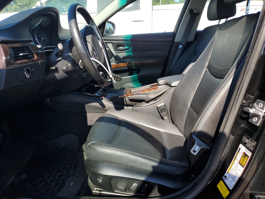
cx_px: 132
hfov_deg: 67.3
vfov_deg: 53.1
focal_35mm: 26
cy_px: 100
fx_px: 199
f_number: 1.5
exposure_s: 1/1000
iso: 50
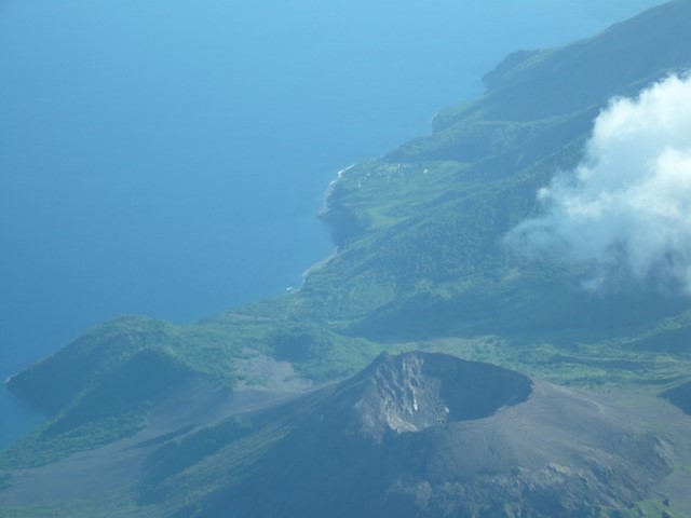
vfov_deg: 14.1
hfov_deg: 18.7
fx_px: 2096
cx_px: 346
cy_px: 259
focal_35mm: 105
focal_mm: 17.4
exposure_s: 1/250
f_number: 5
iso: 100
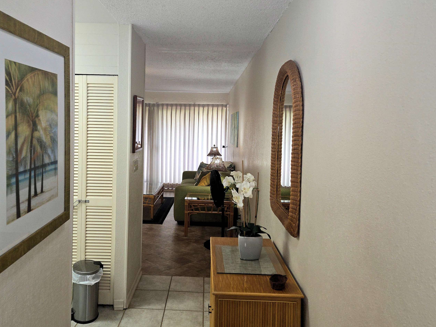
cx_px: 189
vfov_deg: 49.7
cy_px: 147
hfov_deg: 63.2
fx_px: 353
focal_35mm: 28
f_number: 1.8
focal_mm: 5.4
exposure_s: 1/40
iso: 100
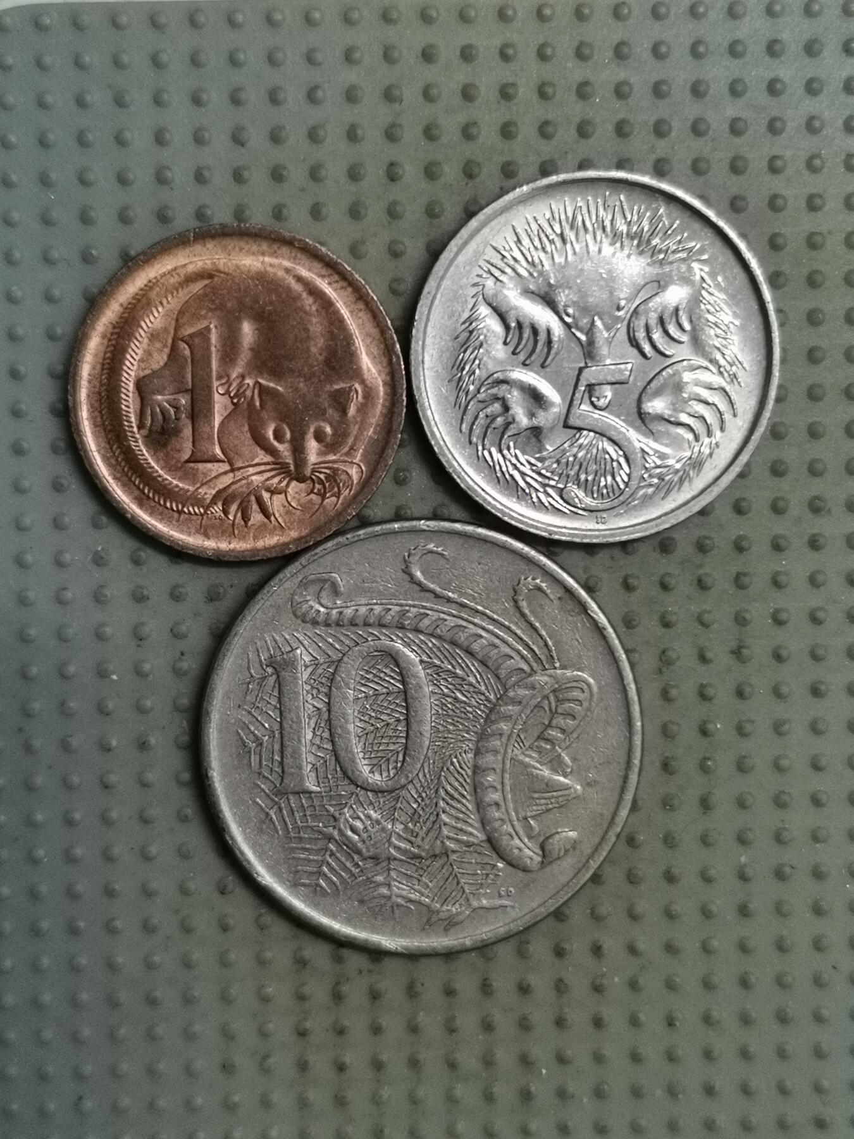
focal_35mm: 52
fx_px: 1710
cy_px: 570
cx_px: 427
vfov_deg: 36.8
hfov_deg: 28.0
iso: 320
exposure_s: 1/30
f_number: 1.8
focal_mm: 4.75
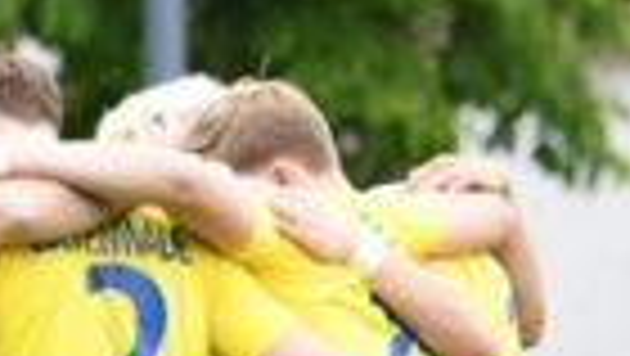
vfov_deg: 0.7
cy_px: 518
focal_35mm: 1844
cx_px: -158
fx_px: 30828
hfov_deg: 1.2
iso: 1250
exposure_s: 1/1600
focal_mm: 240
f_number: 5.6
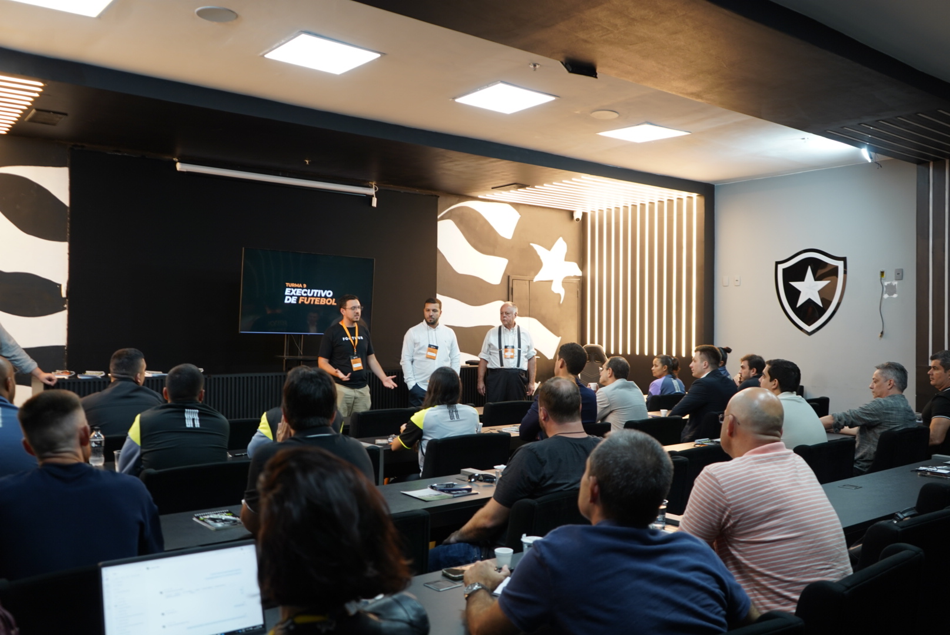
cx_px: 475
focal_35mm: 30
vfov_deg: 43.7
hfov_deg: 61.9
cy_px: 318
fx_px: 792
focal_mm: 30
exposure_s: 1/30
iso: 250
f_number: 3.5
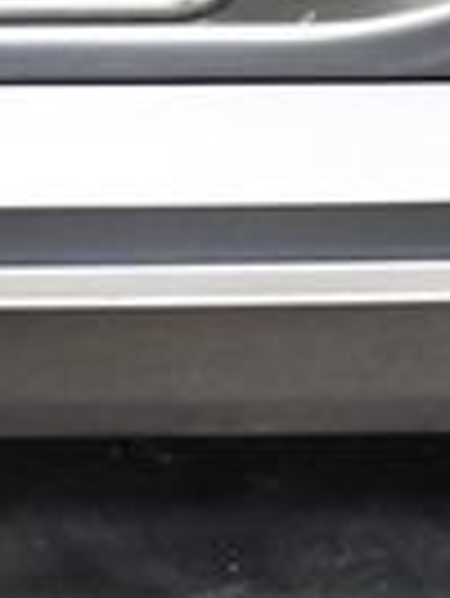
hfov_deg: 8.0
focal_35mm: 185
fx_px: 3201
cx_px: -9
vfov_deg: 10.4
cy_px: -189
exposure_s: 1/125
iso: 2500
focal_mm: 20
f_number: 3.8
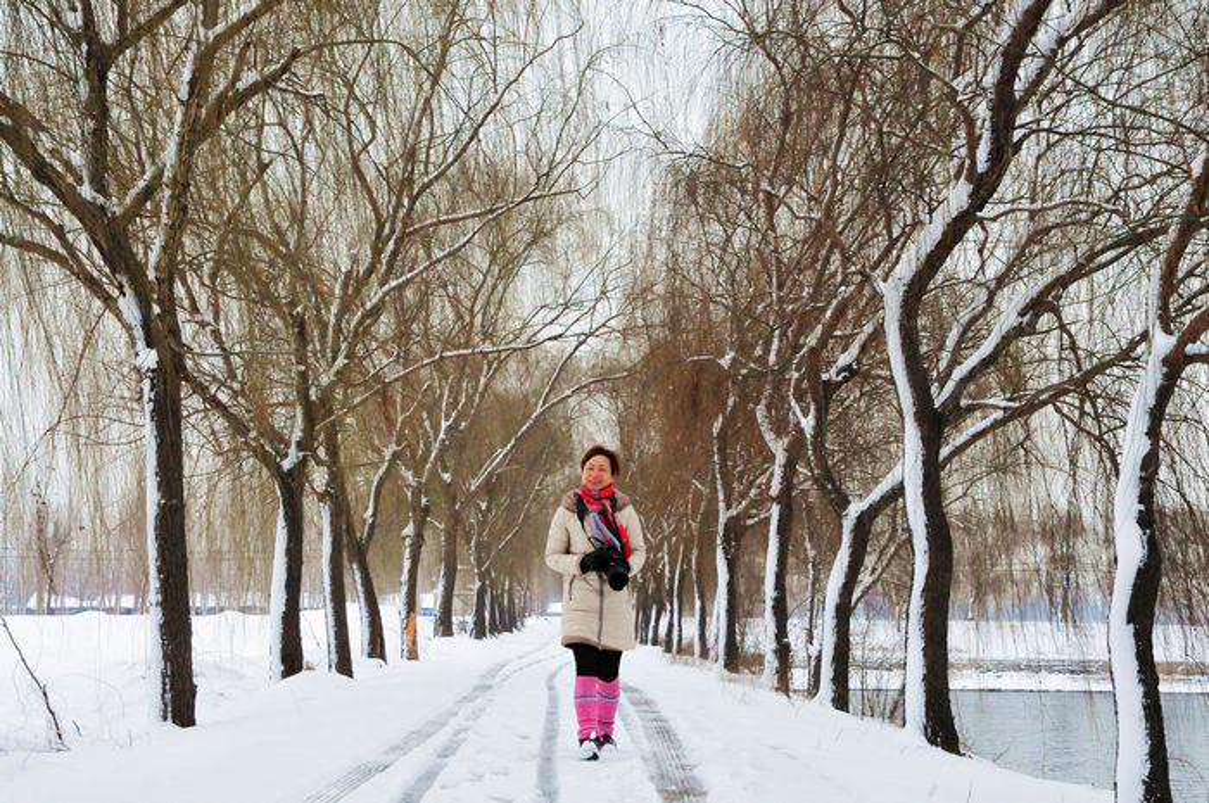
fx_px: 1912
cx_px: 604
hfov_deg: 35.1
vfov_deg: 23.7
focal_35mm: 57
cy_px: 402
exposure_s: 1/500
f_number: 11
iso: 2000
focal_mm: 38
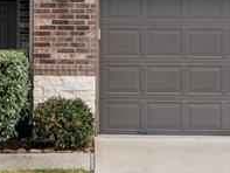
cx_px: 100
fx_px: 598
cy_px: 40
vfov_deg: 16.3
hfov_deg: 21.7
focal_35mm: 90
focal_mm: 18
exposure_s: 1/100
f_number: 8
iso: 80
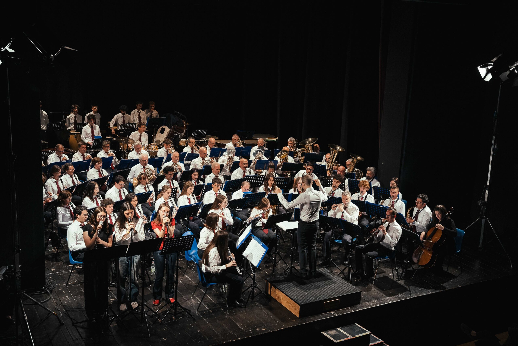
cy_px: 173
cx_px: 259
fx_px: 612
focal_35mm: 42
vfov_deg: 31.5
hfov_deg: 45.9
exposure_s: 1/160
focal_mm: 42.5
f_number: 5
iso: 3200
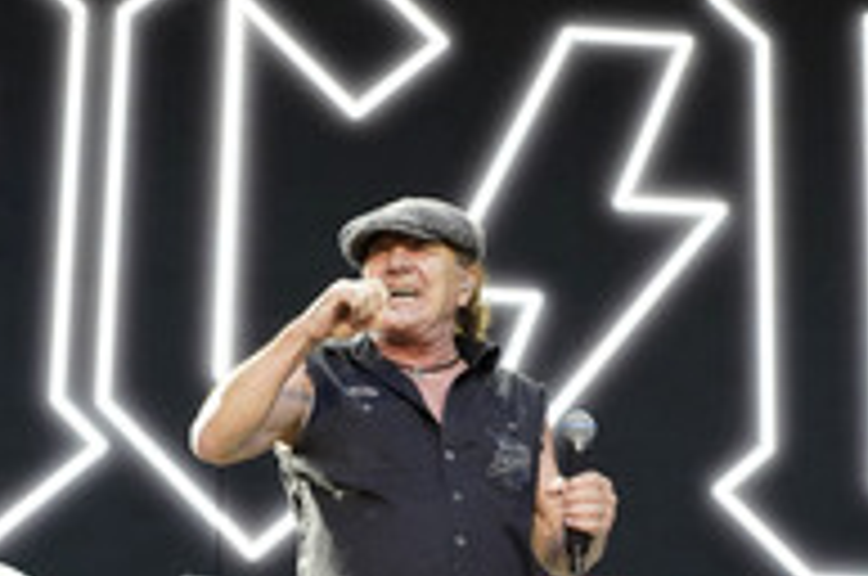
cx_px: 389
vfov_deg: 12.4
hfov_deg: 18.6
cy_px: 459
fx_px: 2648
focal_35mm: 110
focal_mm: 47
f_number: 5
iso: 1600
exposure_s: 1/400
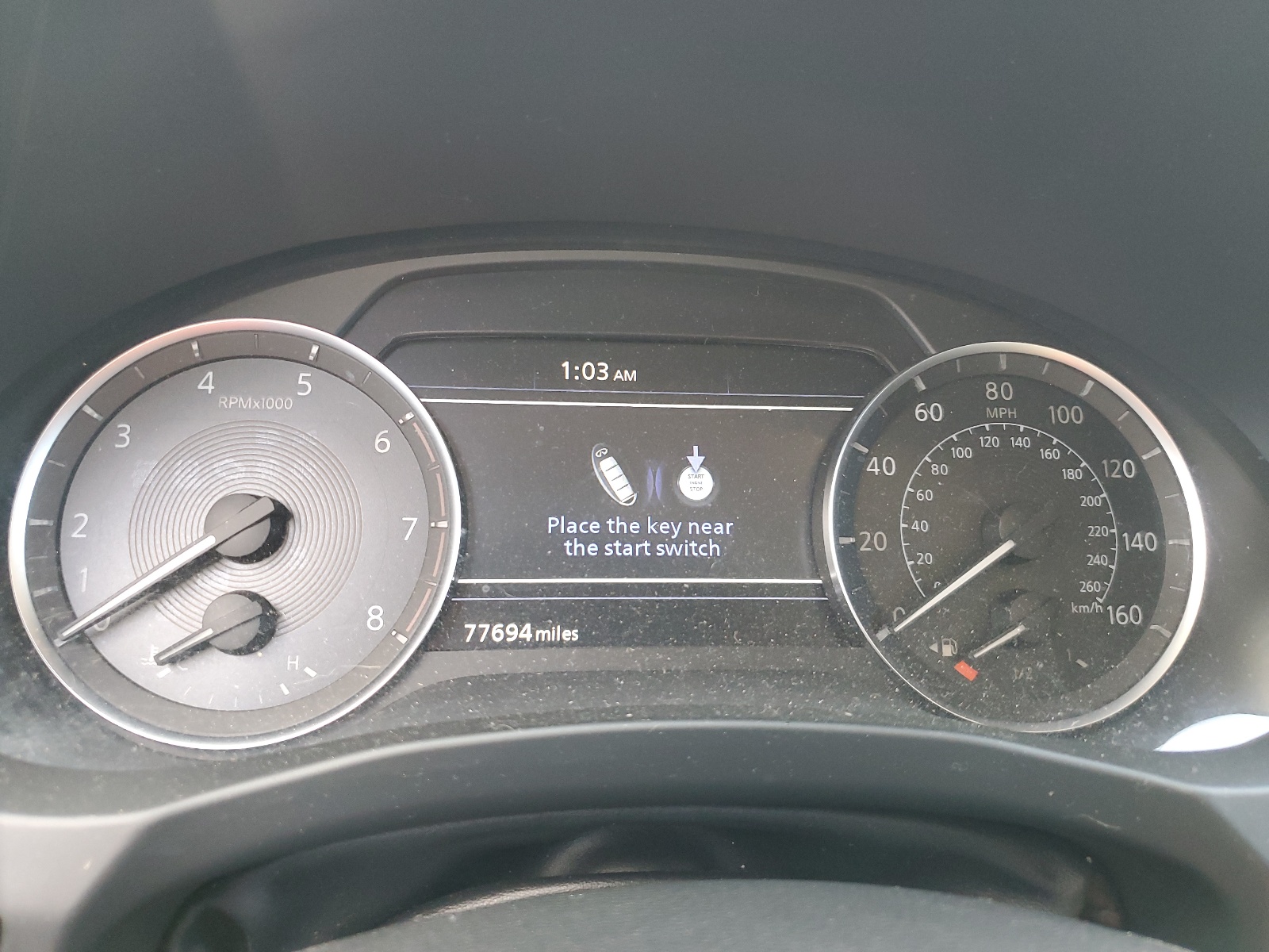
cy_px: 476
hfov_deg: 67.3
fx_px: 953
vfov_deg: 53.1
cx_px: 634
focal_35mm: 26
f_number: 1.5
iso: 197
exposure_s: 1/60.2
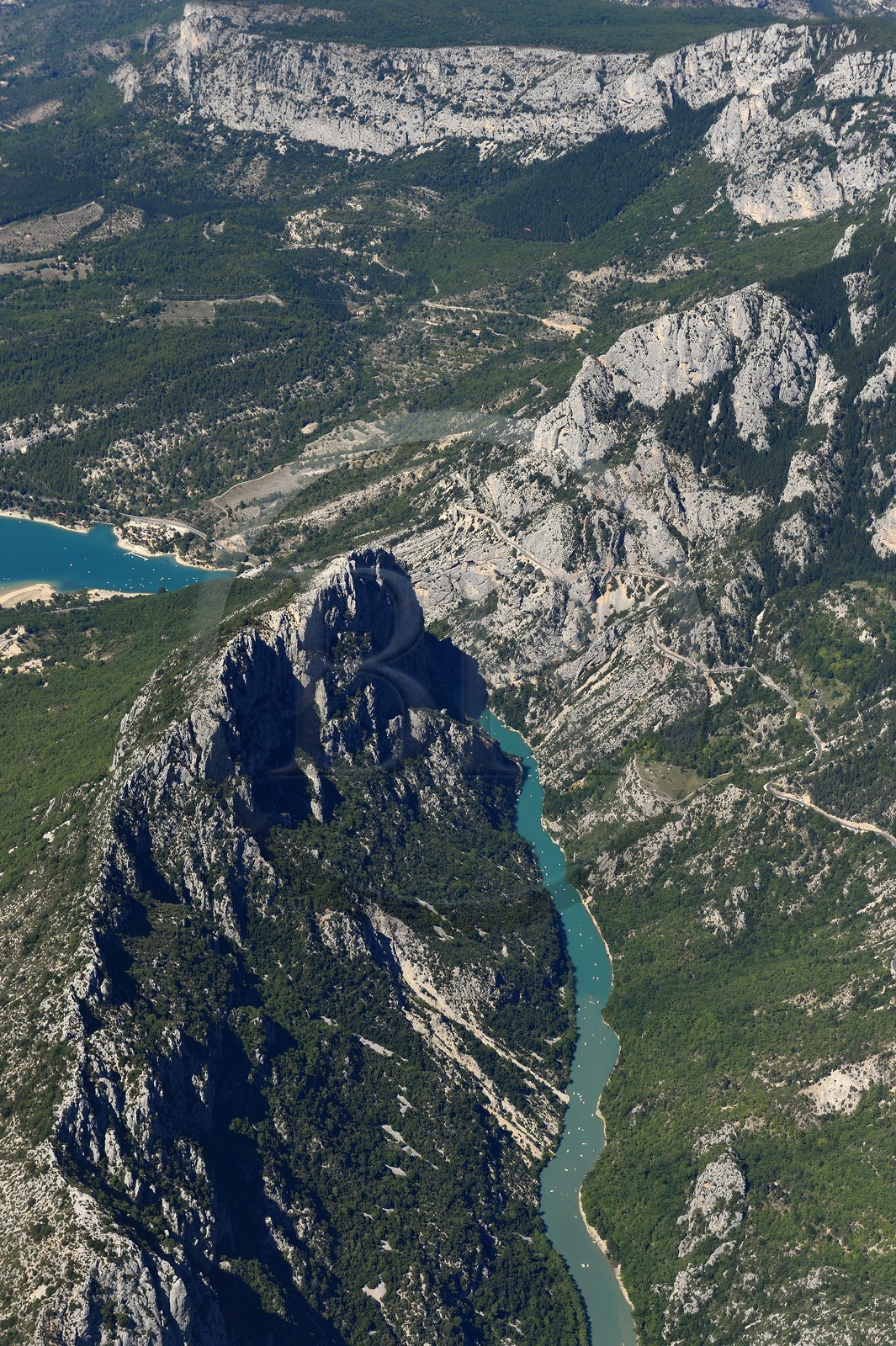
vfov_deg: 30.5
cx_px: 448
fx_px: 2466
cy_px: 673
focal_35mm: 66
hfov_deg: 20.6
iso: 400
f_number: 10
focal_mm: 66
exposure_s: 1/640
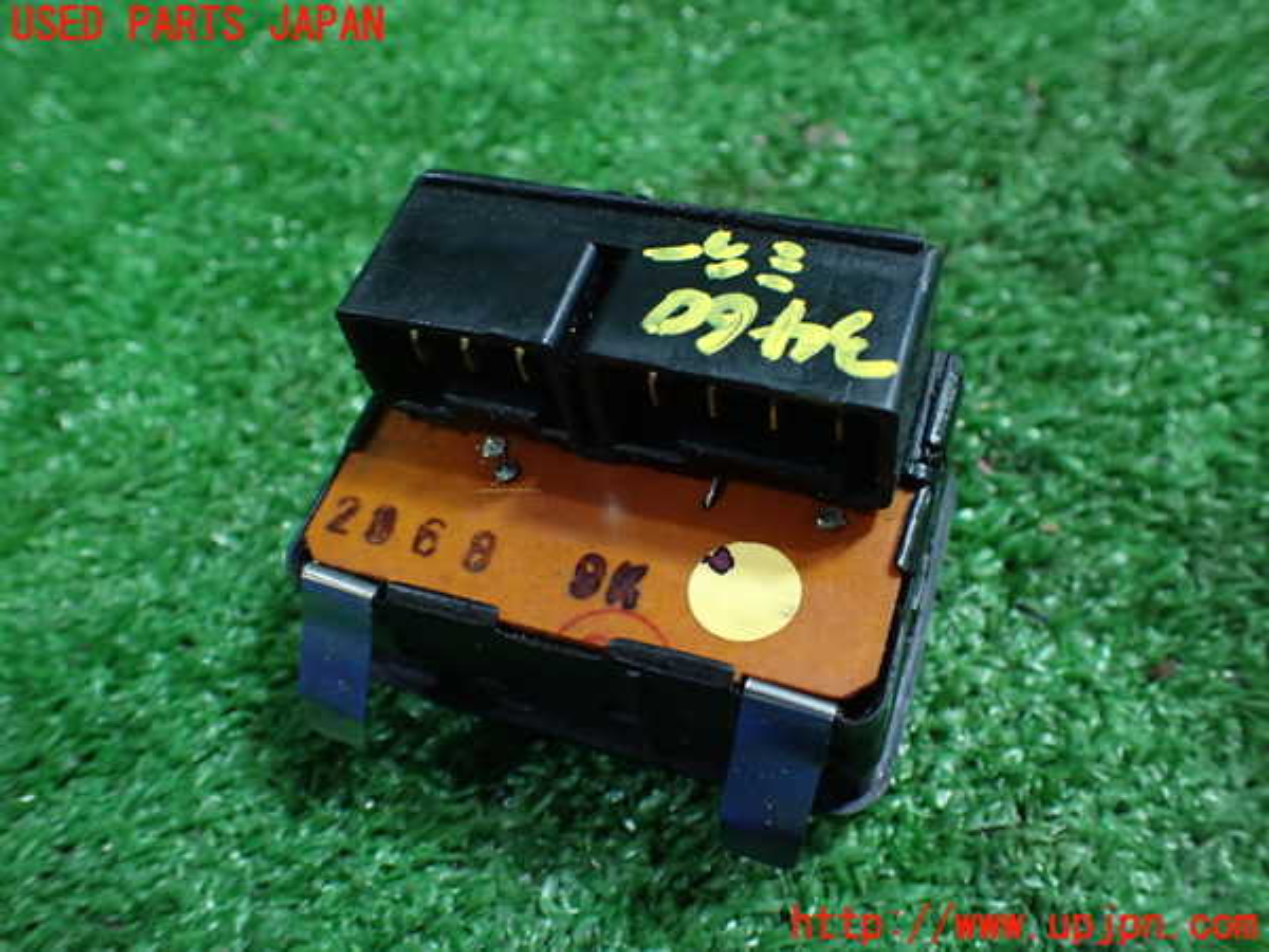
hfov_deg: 60.0
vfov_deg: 46.8
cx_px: 634
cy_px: 476
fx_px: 1100
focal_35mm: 30
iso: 800
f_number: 2.3
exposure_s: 1/80
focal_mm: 5.4
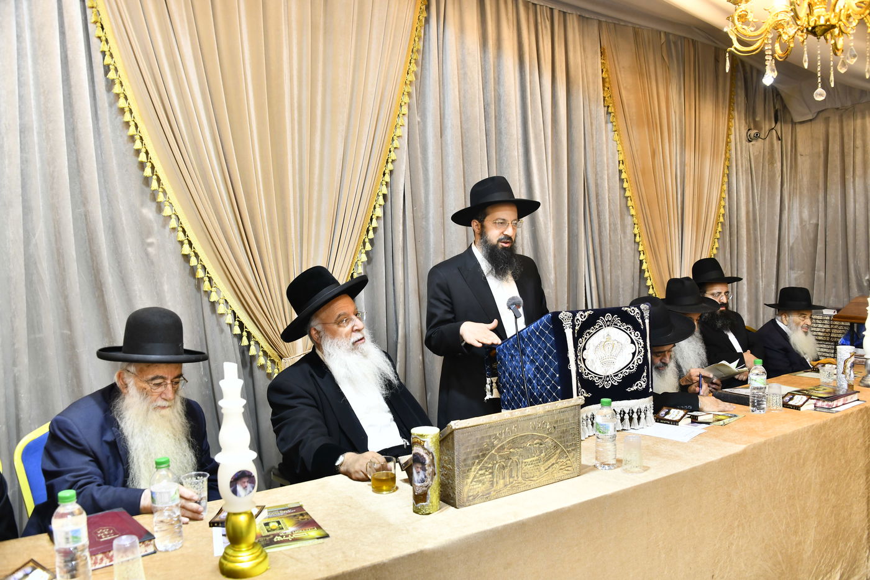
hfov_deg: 65.5
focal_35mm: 28
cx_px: 435
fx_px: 677
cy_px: 290
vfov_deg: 46.4
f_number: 5.6
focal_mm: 28
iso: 800
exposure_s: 1/80
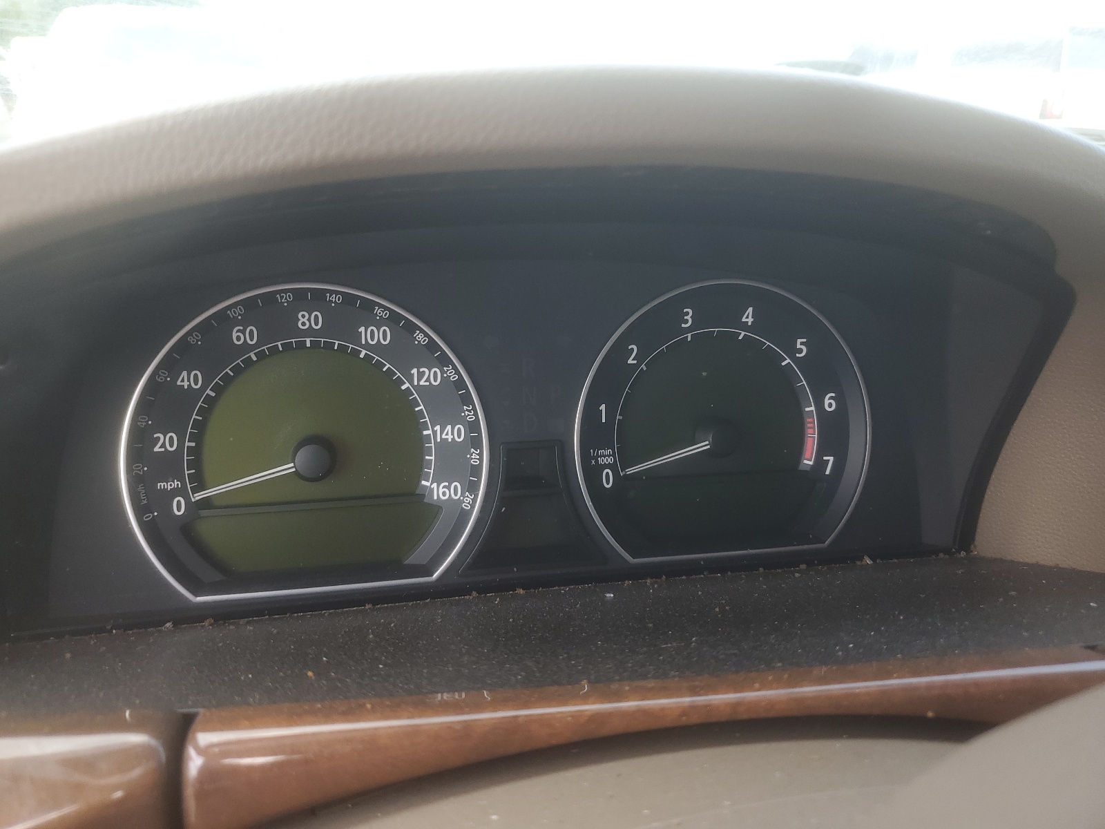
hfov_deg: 67.3
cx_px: 552
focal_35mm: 26
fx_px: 830
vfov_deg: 53.1
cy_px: 414
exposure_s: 1/161
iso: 50
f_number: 1.5
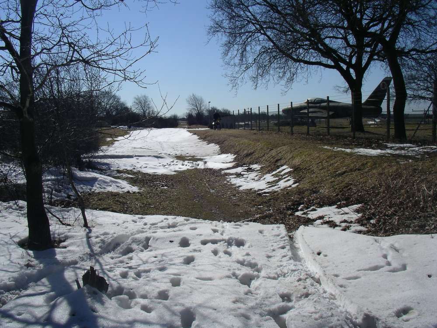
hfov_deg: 50.1
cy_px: 164
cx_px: 218
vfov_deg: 38.7
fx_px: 467
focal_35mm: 37
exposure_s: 1/500
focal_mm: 5.7
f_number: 6.9
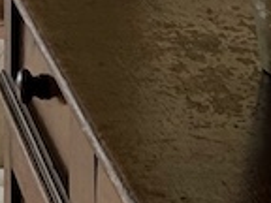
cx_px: -314
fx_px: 2677
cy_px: -481
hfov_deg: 5.6
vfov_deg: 4.2
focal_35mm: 342
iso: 50
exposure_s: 1/100
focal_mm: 6.86
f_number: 1.78
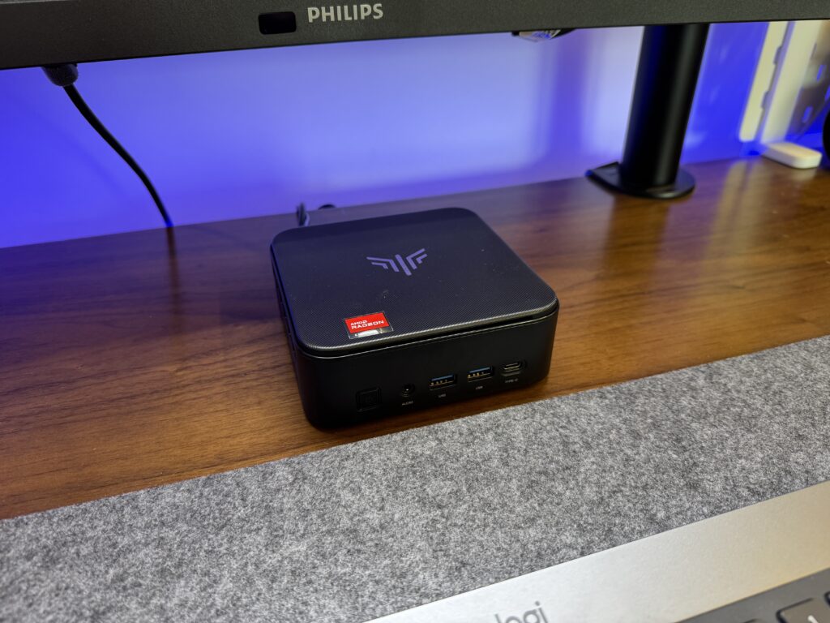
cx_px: 415
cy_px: 312
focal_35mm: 24
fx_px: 575
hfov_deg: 71.6
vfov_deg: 56.8
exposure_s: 1/50
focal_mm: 6.76
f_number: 1.78
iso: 160
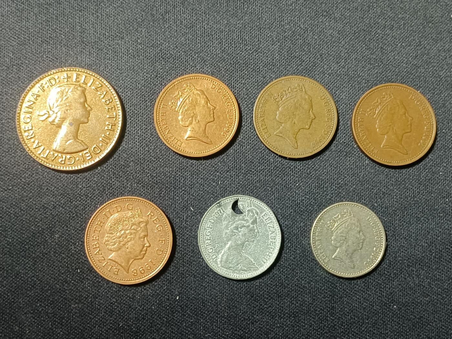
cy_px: 170
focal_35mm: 41
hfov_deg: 45.8
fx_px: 535
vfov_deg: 35.1
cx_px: 226
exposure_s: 1/25
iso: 1864
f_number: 1.8
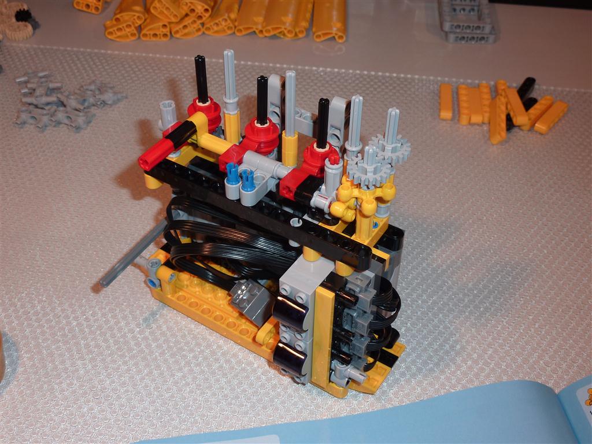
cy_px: 222
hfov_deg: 44.8
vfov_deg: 34.3
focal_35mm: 42
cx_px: 296
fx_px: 718
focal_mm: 6.9
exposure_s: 1/30
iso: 100
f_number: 3.7
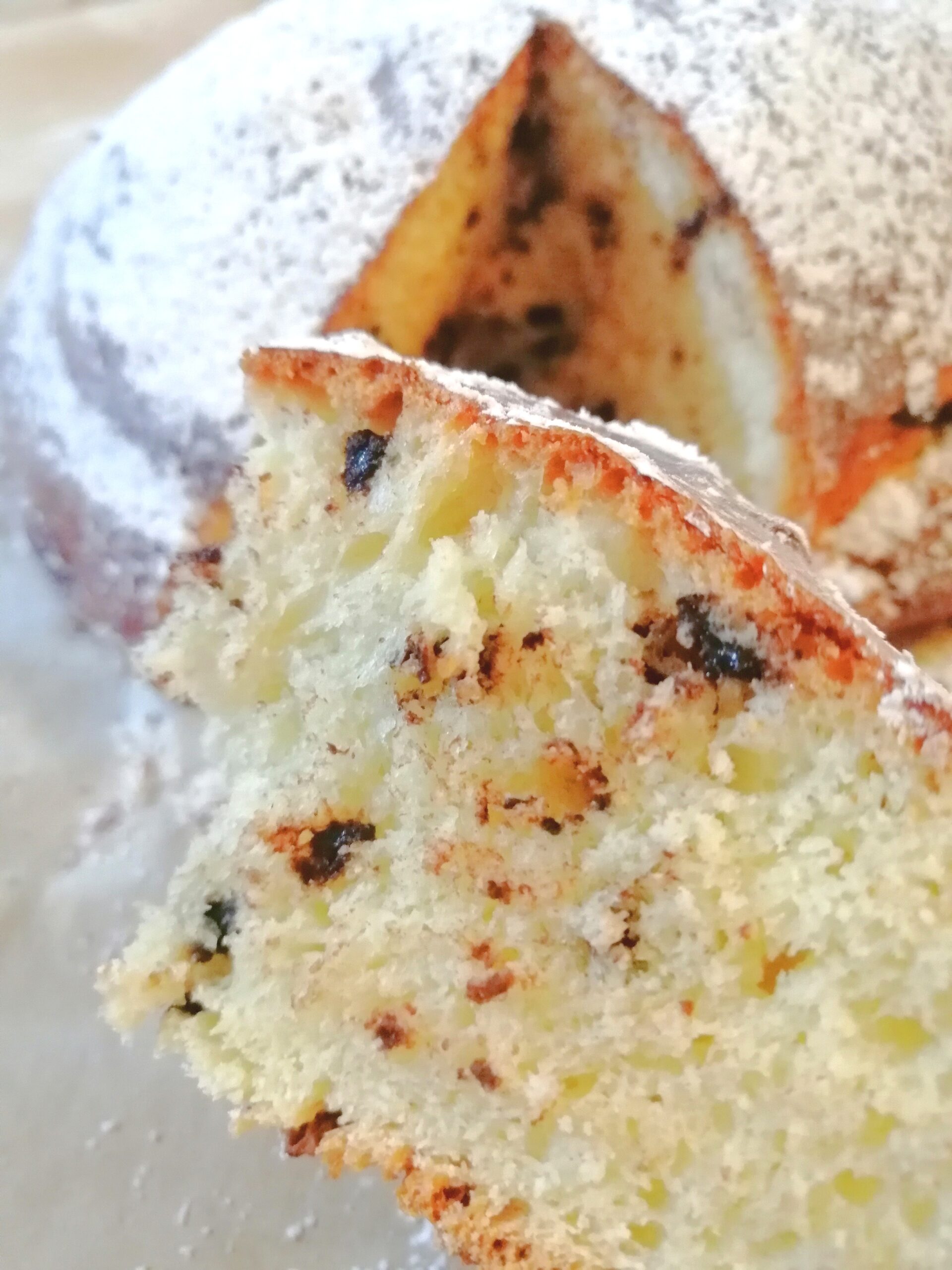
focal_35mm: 26
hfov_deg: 53.1
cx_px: 476
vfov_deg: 67.3
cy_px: 635
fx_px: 953
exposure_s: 1/20
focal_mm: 3.95
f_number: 1.8
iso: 640
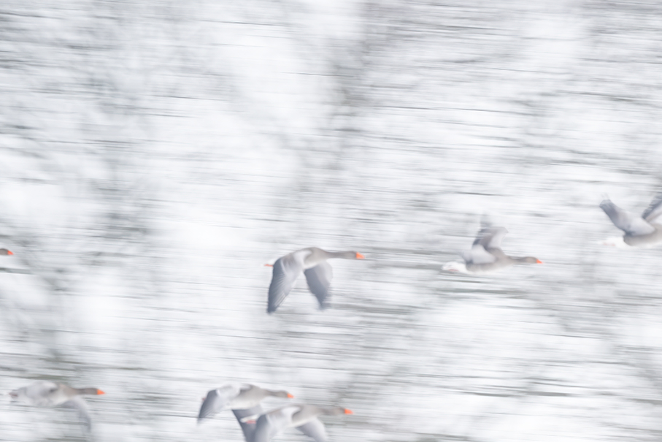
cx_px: 434
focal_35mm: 1588
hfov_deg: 1.3
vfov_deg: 0.9
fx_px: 29204
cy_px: 320
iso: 800
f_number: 6.3
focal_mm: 800
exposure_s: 1/40
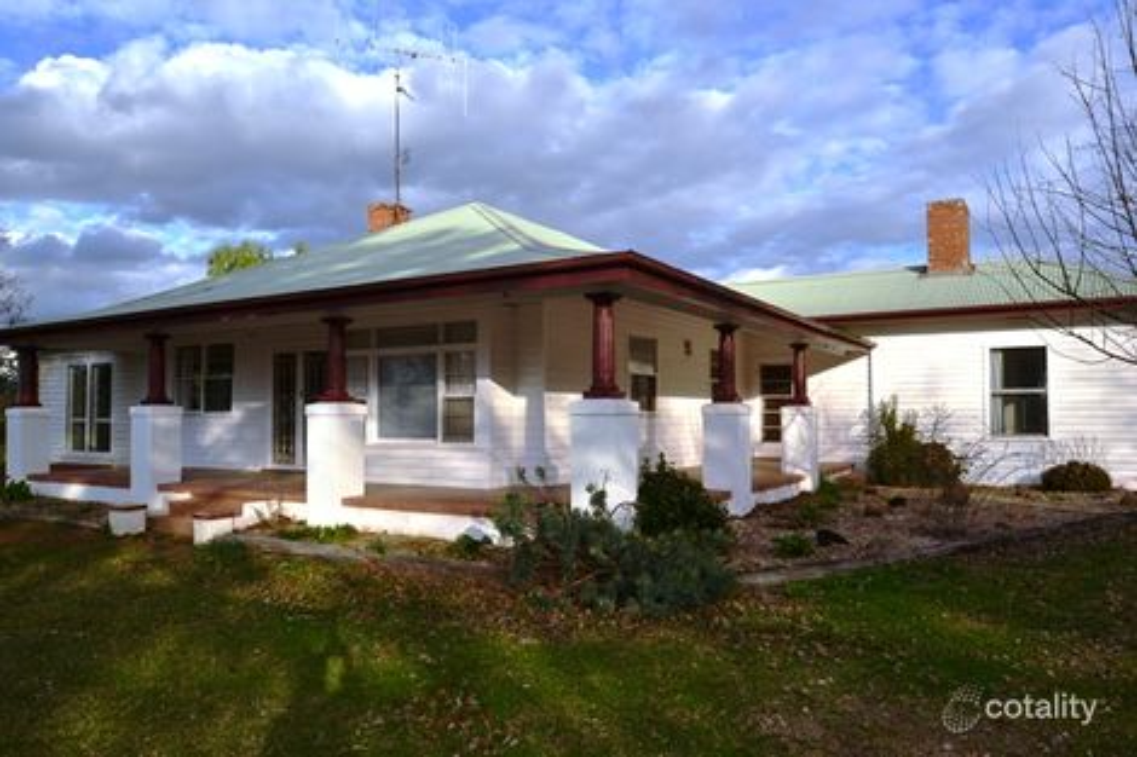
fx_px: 805
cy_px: 378
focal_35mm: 26
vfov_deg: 50.4
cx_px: 568
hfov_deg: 70.5
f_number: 10
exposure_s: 1/200
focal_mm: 17
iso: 100
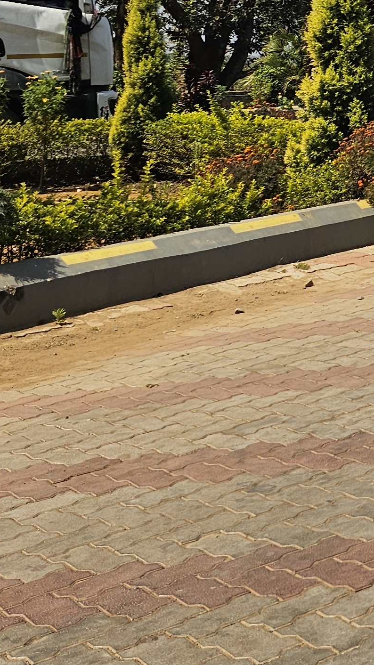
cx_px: 794
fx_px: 1252
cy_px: -9
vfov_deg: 27.9
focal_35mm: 71
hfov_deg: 13.8
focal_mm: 6.3
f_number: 1.7
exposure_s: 1/2000
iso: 20
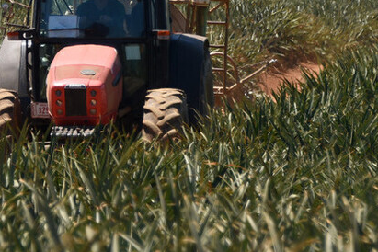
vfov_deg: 2.0
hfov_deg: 2.9
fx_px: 7360
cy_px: -64
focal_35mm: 701
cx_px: -39
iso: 200
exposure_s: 1/800
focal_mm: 180
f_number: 5.6
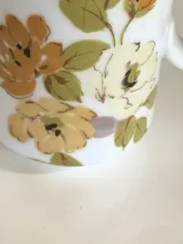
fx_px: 697
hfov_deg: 14.2
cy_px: -128
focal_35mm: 99
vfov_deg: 17.7
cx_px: -68
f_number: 1.8
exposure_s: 1/50
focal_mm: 4.25
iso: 64
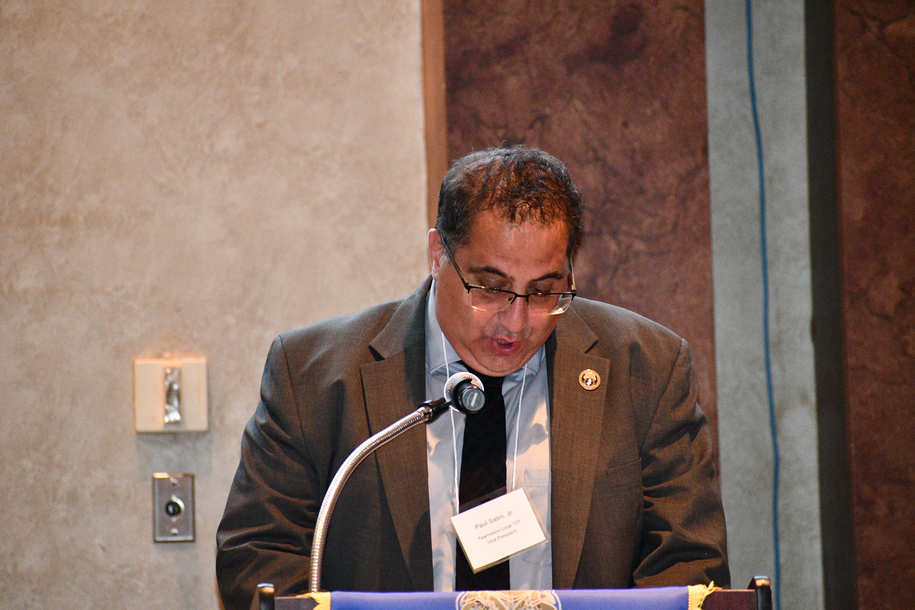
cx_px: 458
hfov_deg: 6.2
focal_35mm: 330
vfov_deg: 4.2
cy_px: 305
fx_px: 8387
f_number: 5.6
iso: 6400
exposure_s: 1/60
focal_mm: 220
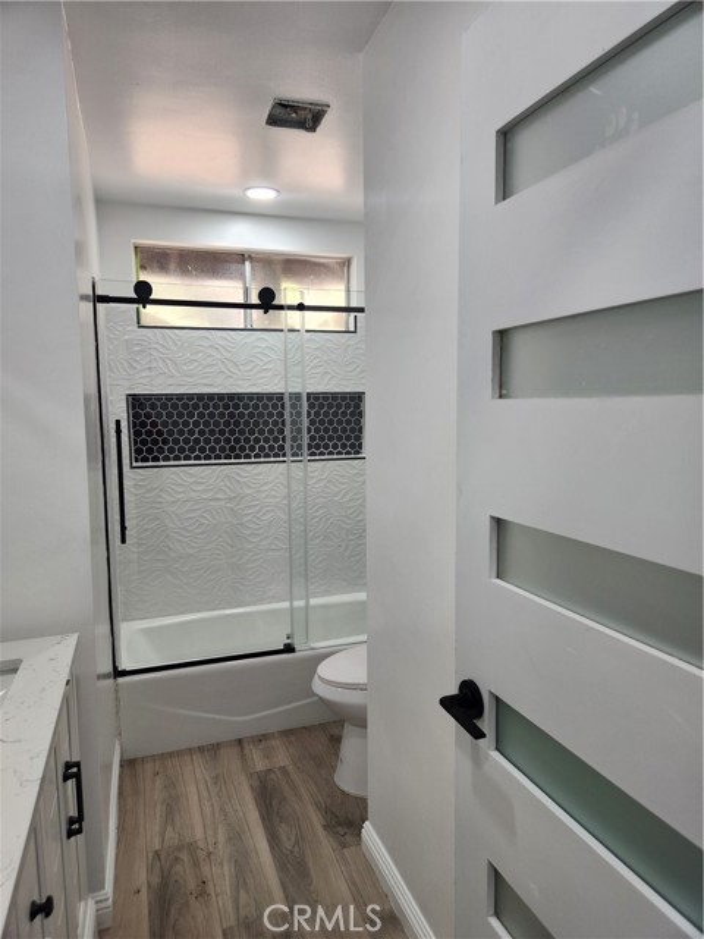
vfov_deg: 73.9
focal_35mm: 23
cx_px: 352
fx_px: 624
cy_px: 470
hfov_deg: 58.9
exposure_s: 1/120
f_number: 1.8
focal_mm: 5.4
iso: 80
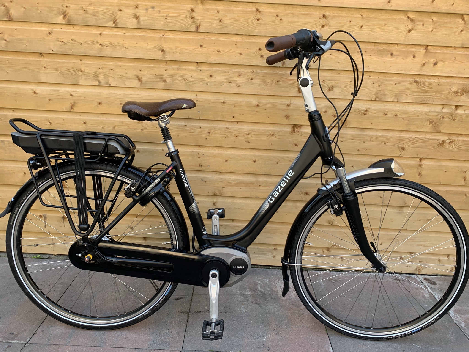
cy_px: 176
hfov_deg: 67.3
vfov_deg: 53.1
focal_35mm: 26
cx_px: 234
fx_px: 352
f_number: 1.8
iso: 25
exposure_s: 1/122
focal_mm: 4.25
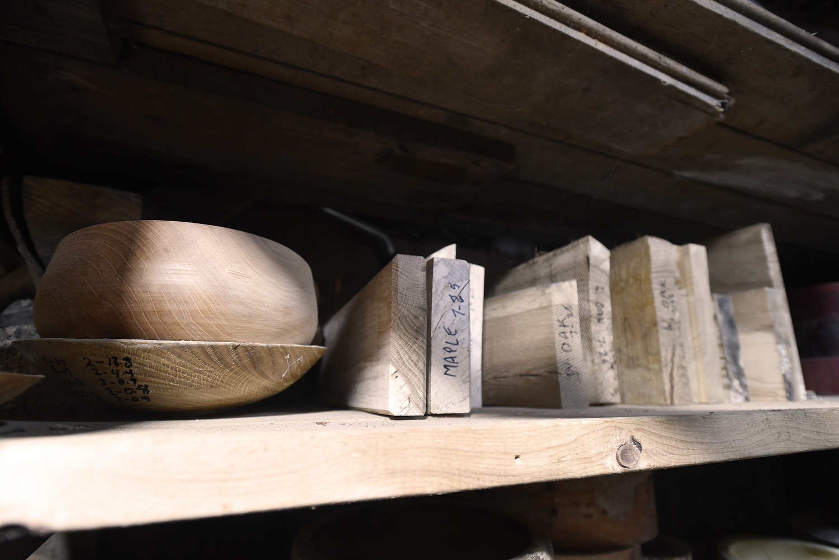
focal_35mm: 20
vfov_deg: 61.9
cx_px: 420
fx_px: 466
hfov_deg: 84.0
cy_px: 280
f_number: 4
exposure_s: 1/60
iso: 640
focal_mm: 20
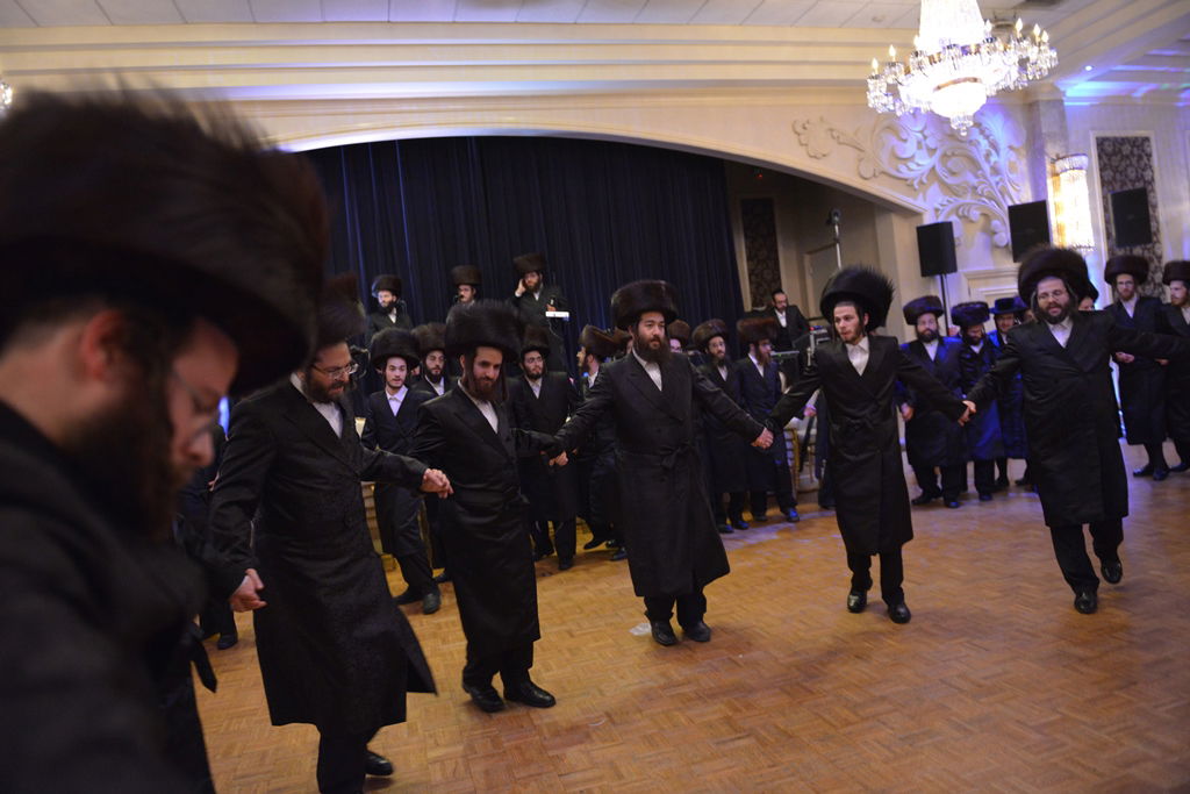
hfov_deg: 73.7
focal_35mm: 24
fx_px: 793
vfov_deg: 53.1
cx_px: 595
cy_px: 397
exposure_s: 1/100
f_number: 2.8
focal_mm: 24
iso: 3200
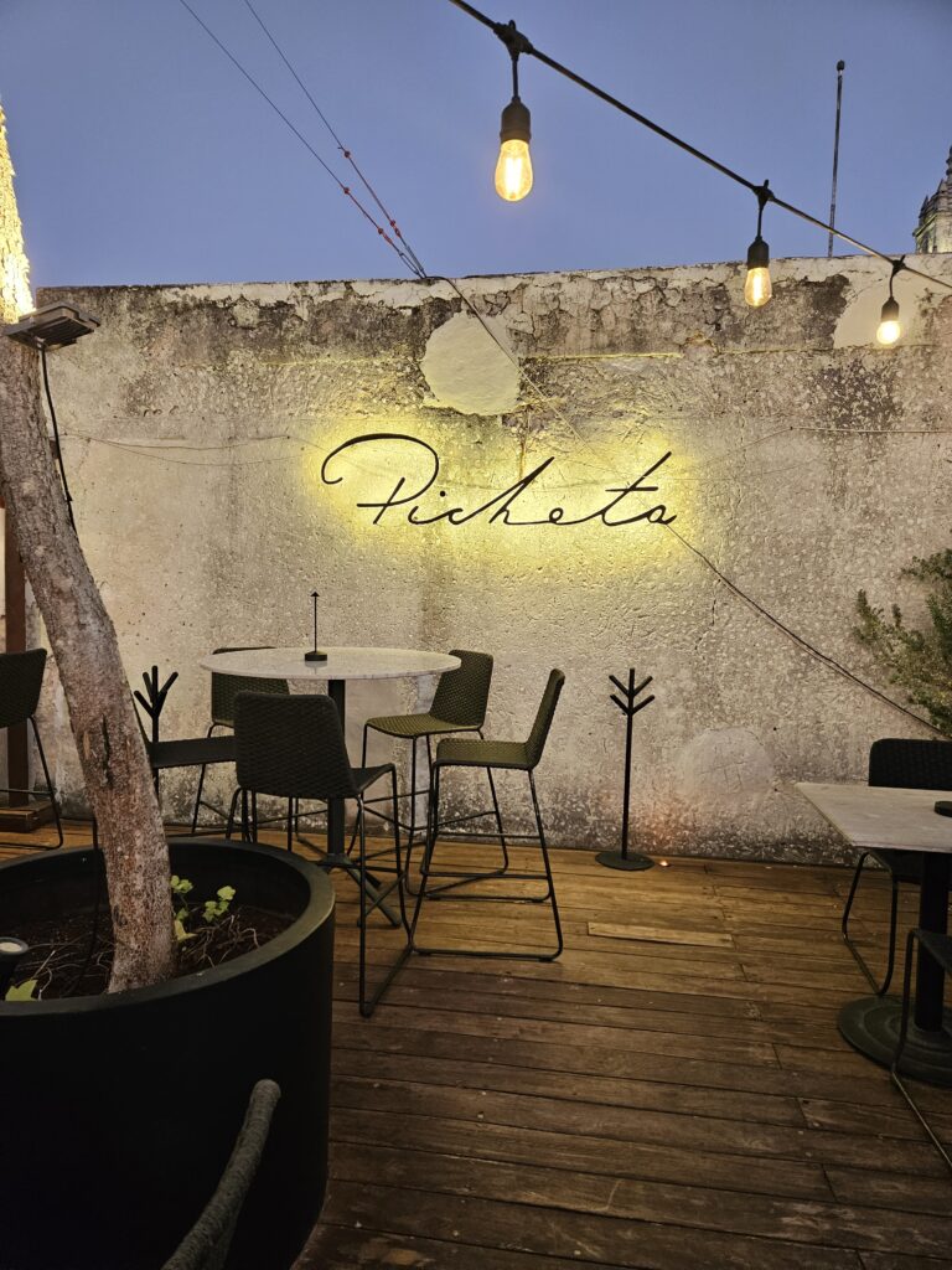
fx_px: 843
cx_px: 476
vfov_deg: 73.9
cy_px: 635
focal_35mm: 23
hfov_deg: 58.9
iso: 400
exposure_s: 1/120
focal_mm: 5.4
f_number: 1.8
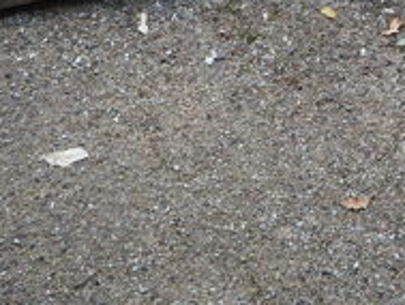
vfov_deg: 18.7
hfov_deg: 25.6
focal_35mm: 76
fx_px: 890
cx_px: 234
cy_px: -30
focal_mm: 5.2
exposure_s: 1/40
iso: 100
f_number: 3.3
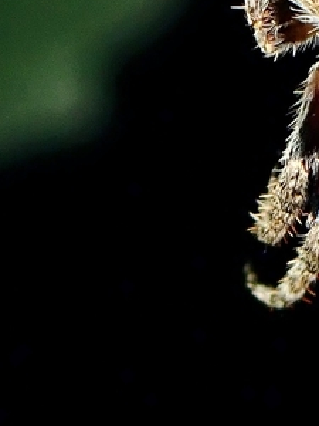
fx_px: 3551
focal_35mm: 289
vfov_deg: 6.8
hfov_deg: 5.1
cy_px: -26
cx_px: 384
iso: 250
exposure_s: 1/200
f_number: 6.3
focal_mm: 18
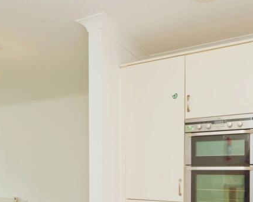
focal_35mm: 36
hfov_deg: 50.3
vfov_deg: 38.6
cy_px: 177
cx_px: 126
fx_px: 269
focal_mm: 16
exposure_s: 1/80
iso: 400
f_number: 9
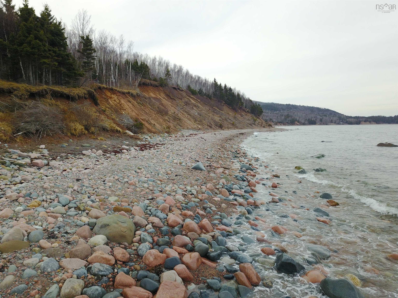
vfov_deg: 53.1
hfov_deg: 67.3
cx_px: 199
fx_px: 299
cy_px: 149
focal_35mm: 26
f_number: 2.2
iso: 100
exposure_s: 1/182
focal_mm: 4.73
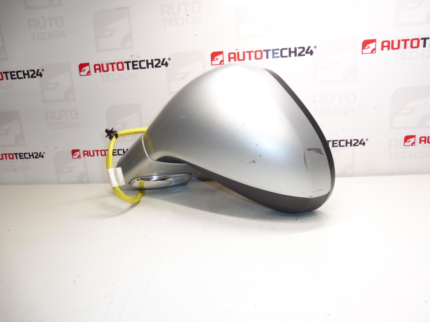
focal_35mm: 24
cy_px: 161
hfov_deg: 71.6
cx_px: 215
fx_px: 298
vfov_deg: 56.8
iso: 200
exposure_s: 1/80
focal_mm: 4.3
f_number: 3.5
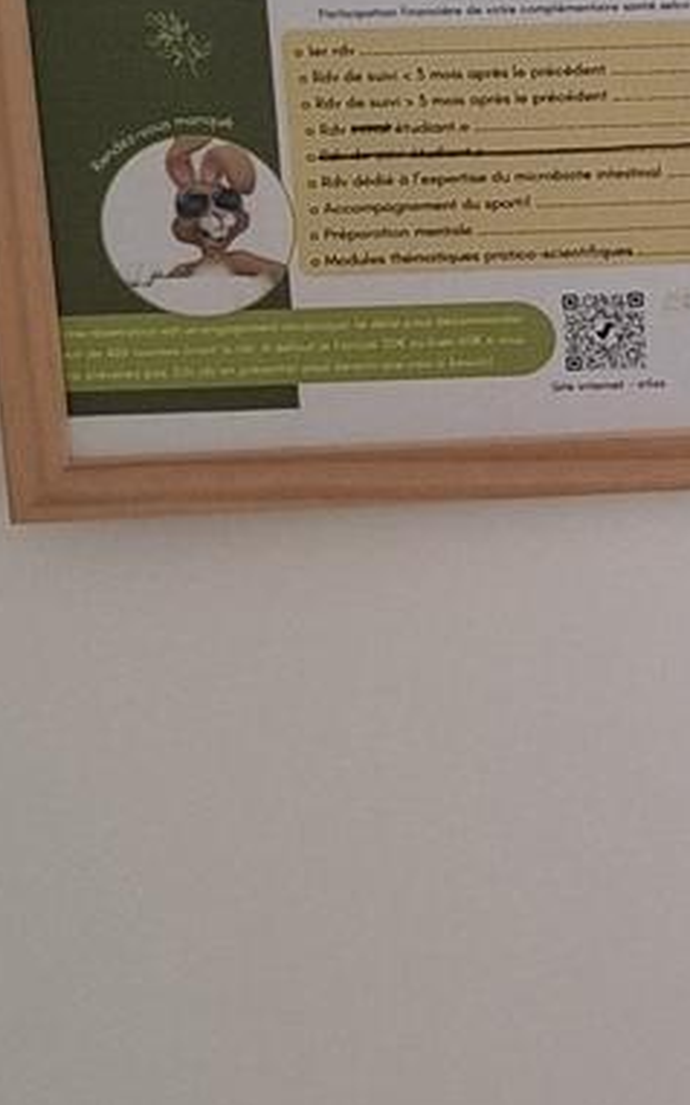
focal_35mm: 123
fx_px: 3702
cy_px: 148
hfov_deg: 9.8
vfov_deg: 16.8
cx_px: 1464
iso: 160
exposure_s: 1/100
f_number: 1.8
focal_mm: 5.54
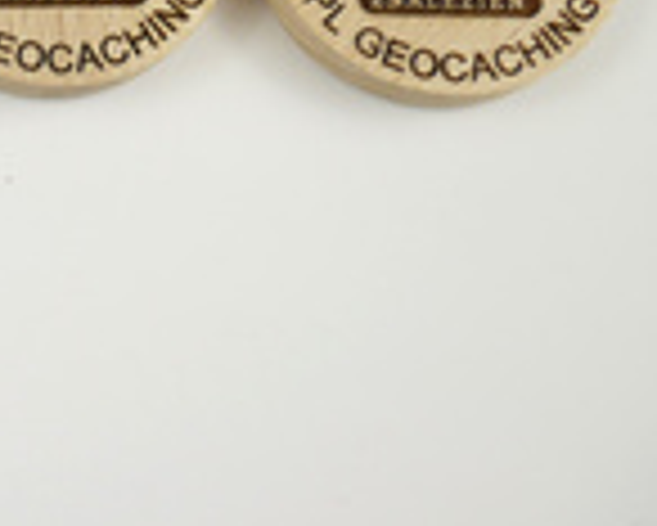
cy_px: -171
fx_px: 2101
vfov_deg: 13.7
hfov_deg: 16.2
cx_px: -328
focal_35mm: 108
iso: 200
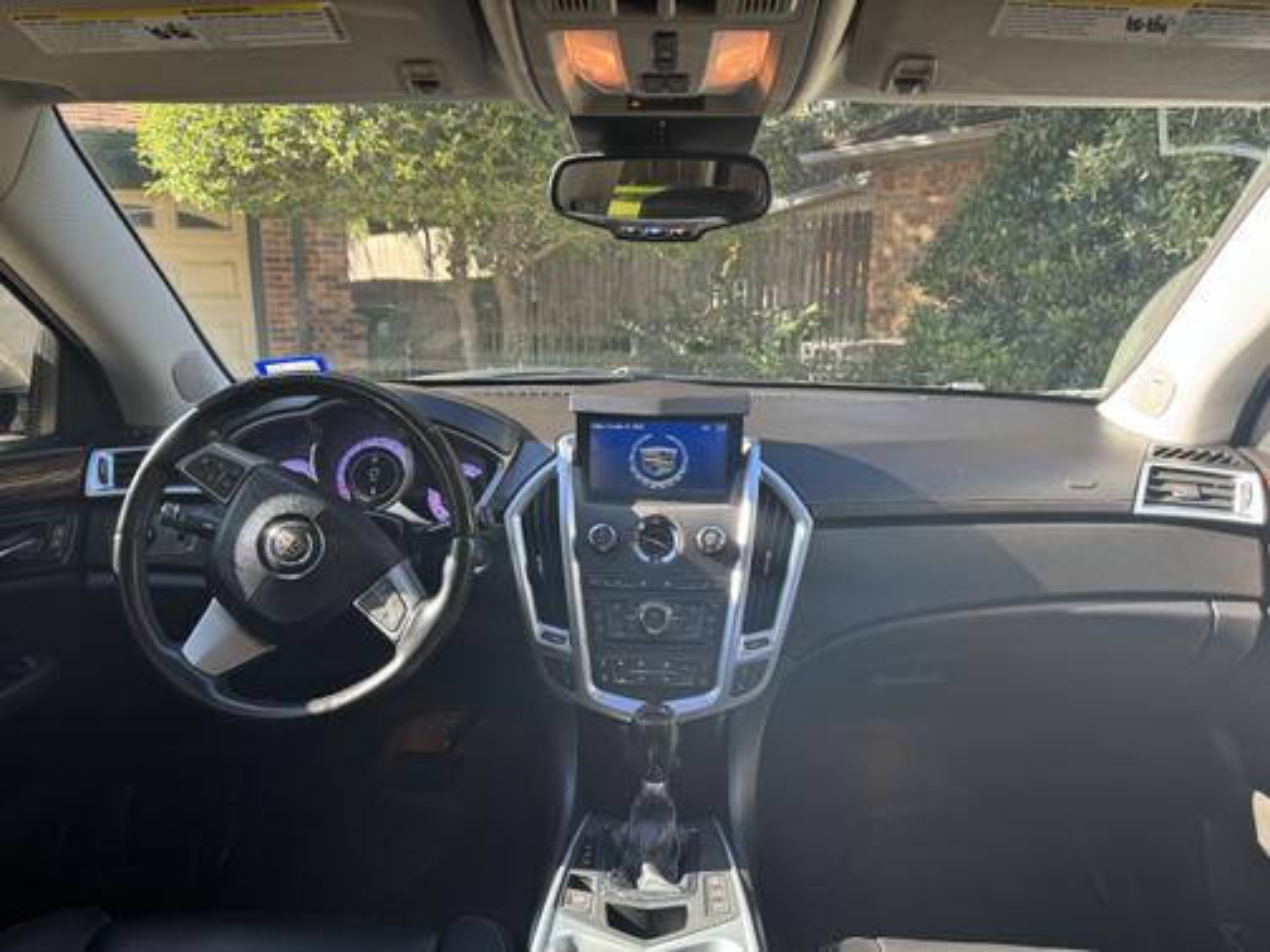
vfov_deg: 56.8
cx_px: 635
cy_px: 476
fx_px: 881
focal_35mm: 24
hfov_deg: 71.6
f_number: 1.78
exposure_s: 1/121
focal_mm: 6.76
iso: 80
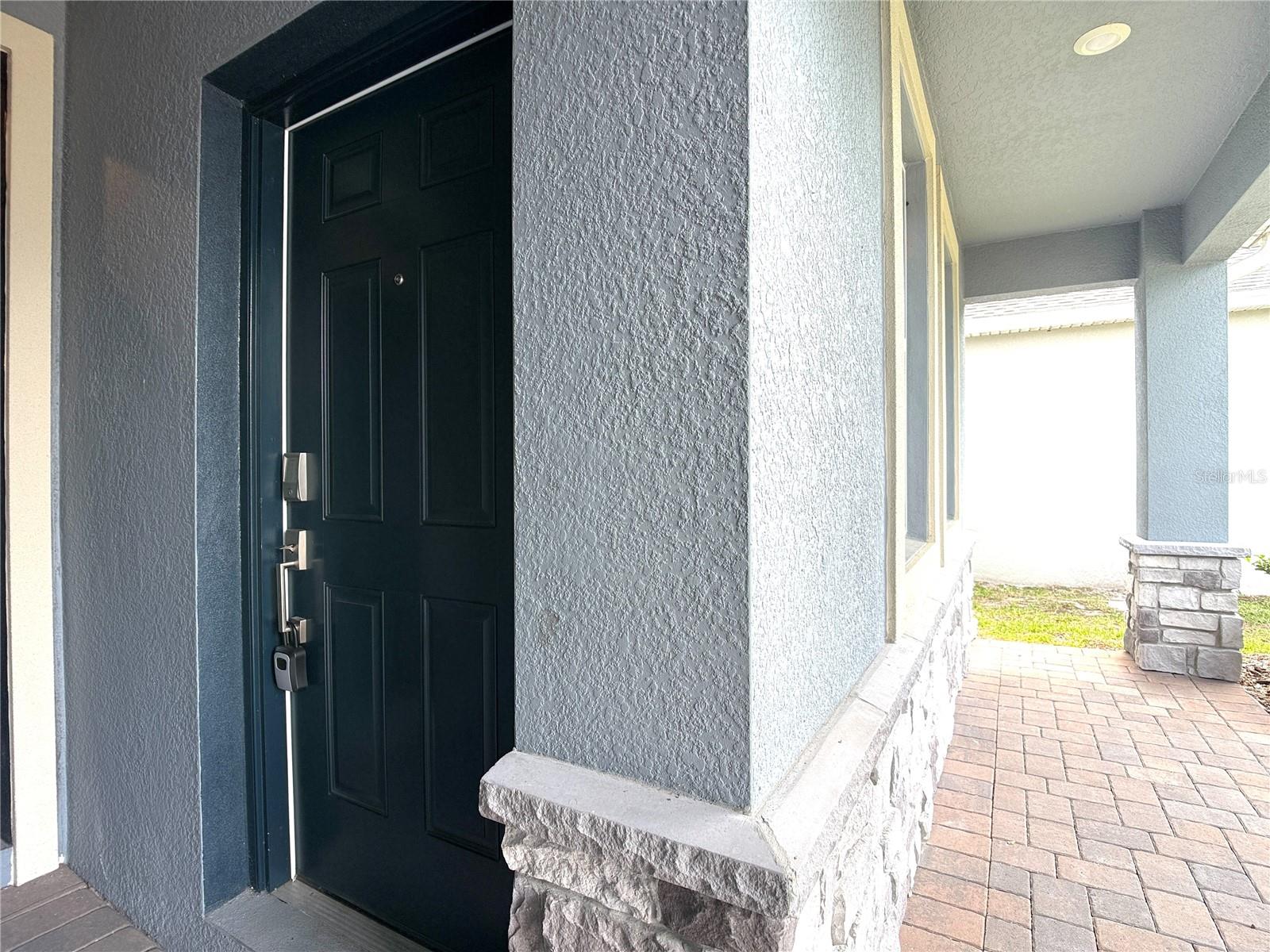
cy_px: 476
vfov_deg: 56.8
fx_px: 881
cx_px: 635
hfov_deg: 71.6
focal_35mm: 24
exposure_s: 1/234
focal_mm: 6.76
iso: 64
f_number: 1.78
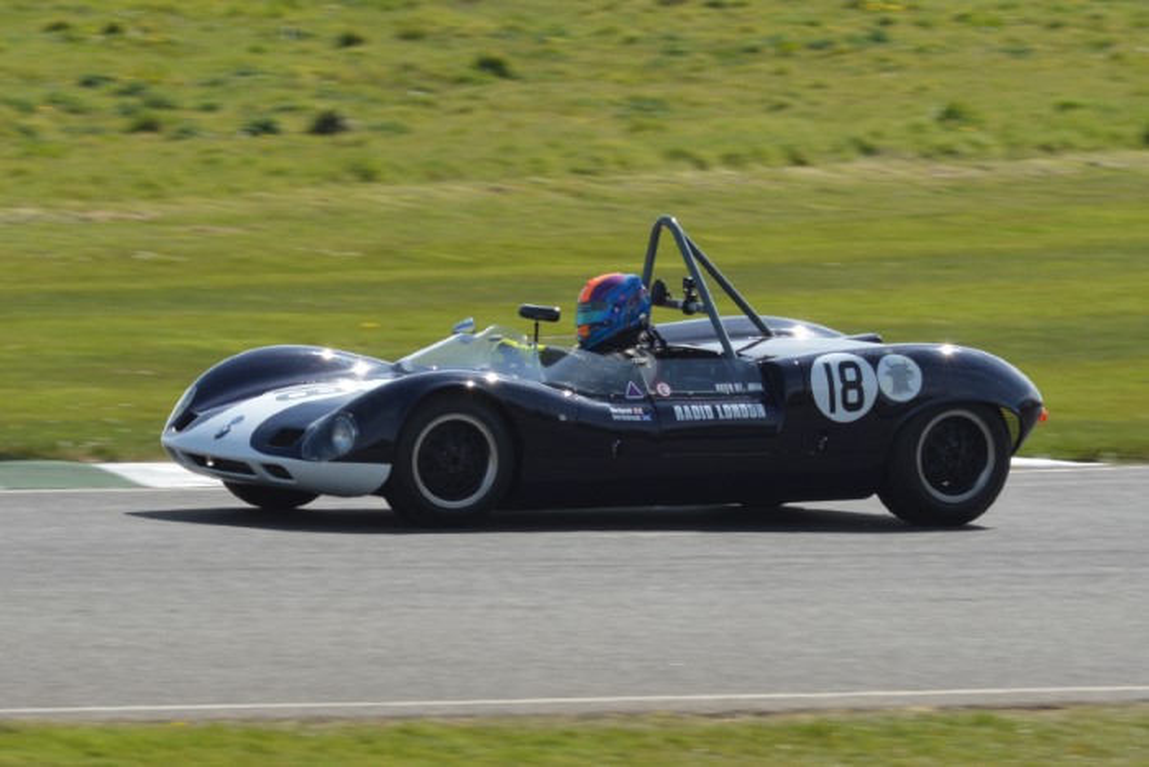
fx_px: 8619
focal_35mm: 270
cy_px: 384
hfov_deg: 7.6
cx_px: 574
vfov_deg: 5.1
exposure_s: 1/400
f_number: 13
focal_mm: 180
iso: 400
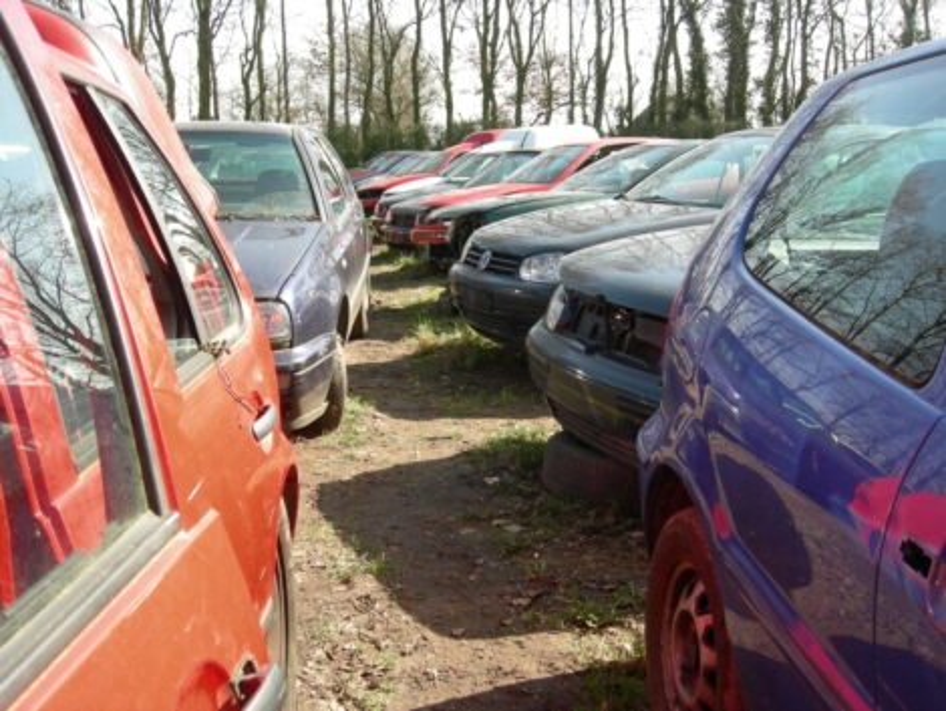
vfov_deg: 39.7
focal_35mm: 36
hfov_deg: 51.3
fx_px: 984
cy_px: 356
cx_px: 473
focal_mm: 7.5
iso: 64
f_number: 4.3
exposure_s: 1/120
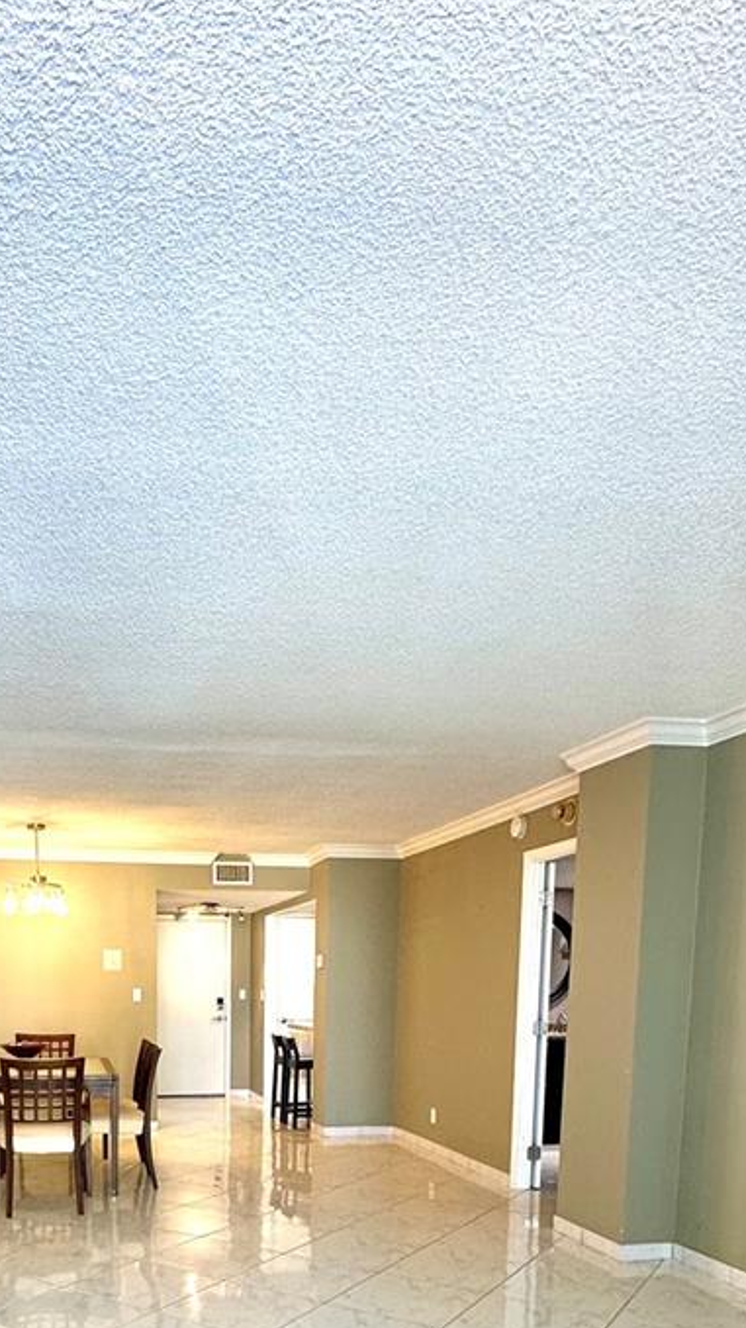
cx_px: 198
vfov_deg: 62.5
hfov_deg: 41.7
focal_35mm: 27
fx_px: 950
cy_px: 1105
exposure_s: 1/120
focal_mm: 2.22
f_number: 2.2
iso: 160
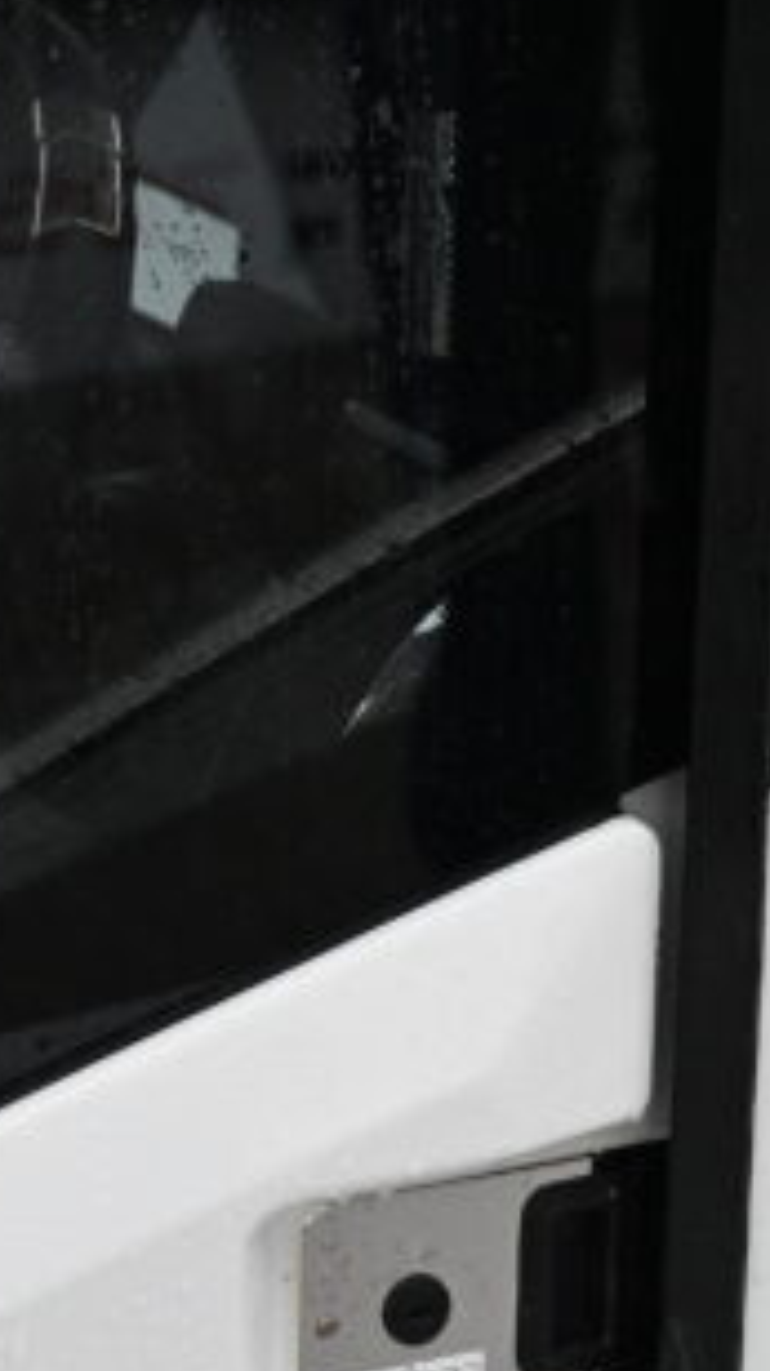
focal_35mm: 146
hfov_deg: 8.3
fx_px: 5305
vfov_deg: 14.6
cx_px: 717
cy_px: 1195
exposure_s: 1/250
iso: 250
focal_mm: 42
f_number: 4
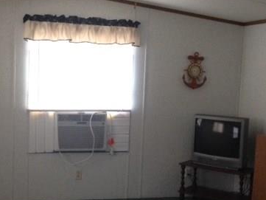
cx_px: 105
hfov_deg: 31.1
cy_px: 114
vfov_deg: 23.6
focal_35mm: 62
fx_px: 477
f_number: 2.4
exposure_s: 1/20
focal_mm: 4.28
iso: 250
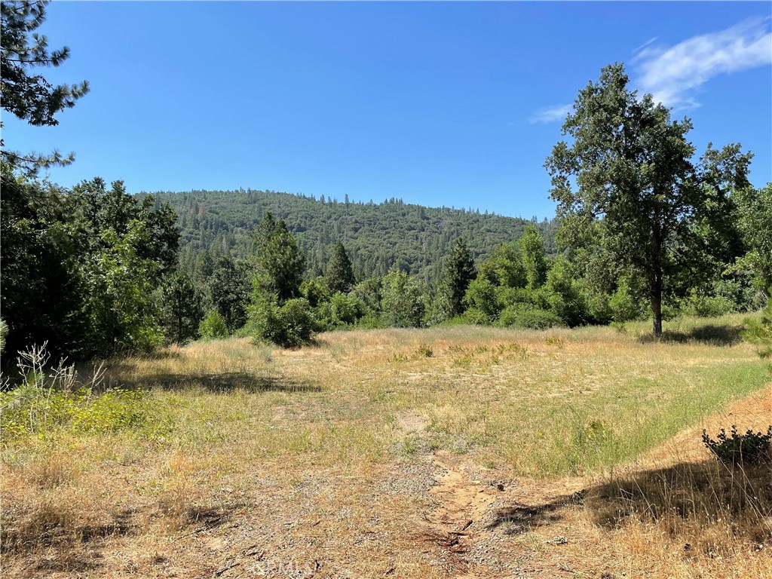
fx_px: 580
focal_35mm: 26
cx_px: 386
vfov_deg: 53.1
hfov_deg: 67.3
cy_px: 290
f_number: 1.6
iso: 32
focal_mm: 4.2
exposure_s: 1/2618
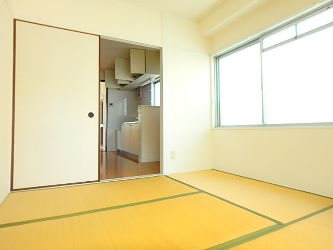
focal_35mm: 21
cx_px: 166
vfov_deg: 63.4
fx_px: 202
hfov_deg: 79.0
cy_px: 125
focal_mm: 3.7
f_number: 3.5
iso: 125
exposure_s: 1/40
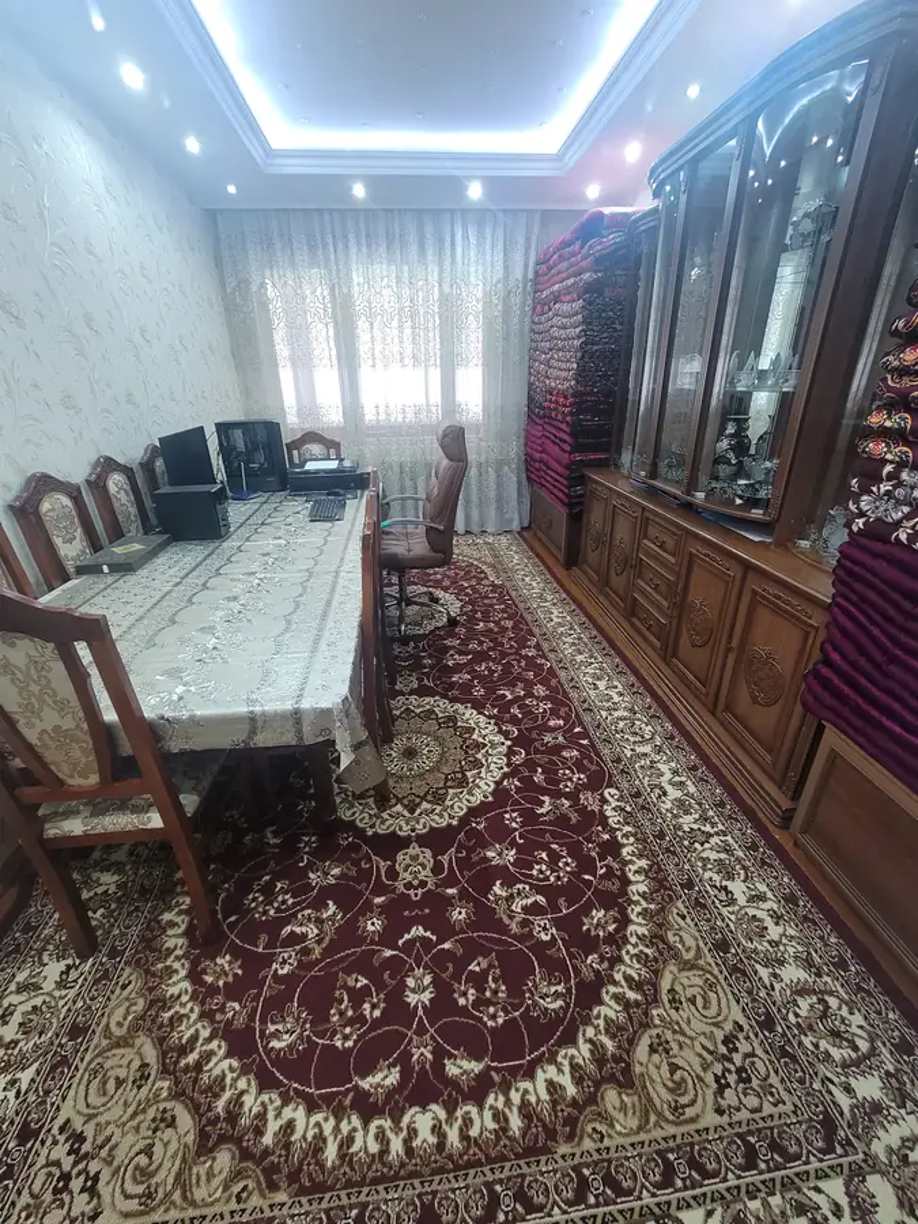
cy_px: 612
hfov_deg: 89.9
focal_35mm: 13
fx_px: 460
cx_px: 459
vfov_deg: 106.2
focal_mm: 2.2
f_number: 2.2
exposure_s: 1/50
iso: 400
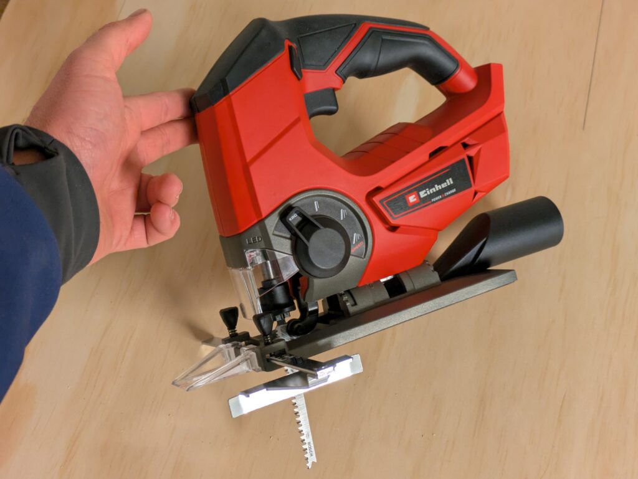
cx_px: 319
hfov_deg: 37.5
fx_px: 940
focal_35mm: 51
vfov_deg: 28.6
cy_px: 240
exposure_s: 1/25
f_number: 1.89
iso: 173
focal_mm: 5.43
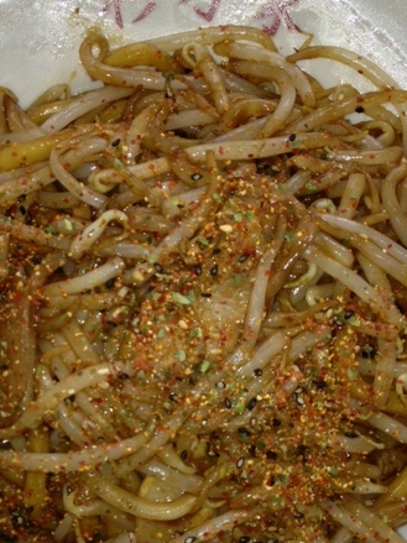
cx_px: 177
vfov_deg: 37.3
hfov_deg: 28.5
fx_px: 800
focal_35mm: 51
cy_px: 341
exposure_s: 1/95
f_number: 2.4
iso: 64
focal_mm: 4.28
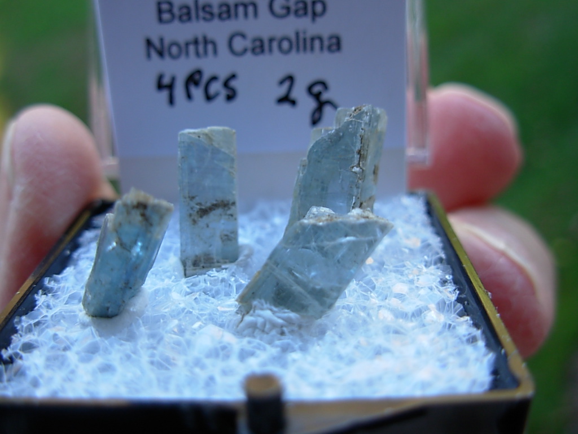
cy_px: 217
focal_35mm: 38
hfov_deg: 49.0
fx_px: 635
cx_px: 289
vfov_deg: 37.7
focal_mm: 6.3
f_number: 2.9
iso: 50
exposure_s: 1/50.8
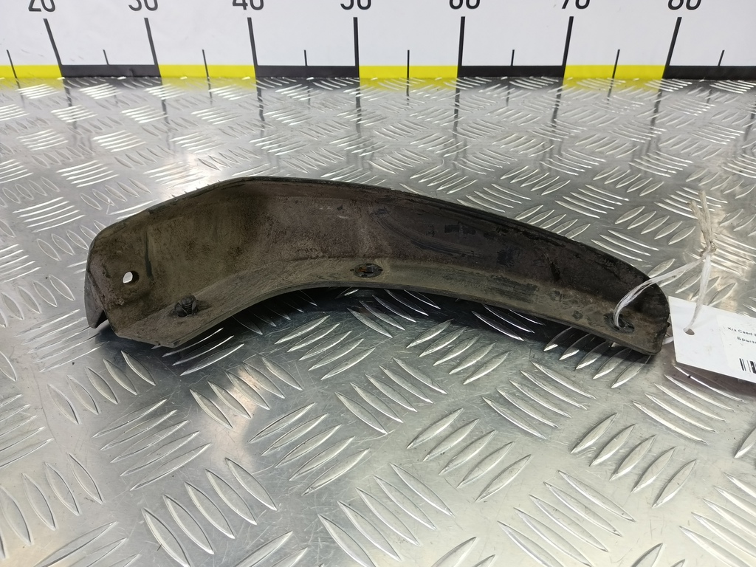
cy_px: 284
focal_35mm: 23
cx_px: 378
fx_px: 502
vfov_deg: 58.9
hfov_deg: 73.9
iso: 137
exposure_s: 1/50
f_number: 1.6
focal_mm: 4.11
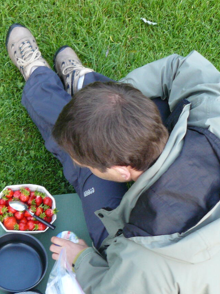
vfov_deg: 32.0
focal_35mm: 60
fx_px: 508
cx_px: 72
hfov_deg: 24.3
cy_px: 183
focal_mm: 6
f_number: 2.8
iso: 200
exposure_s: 1/50
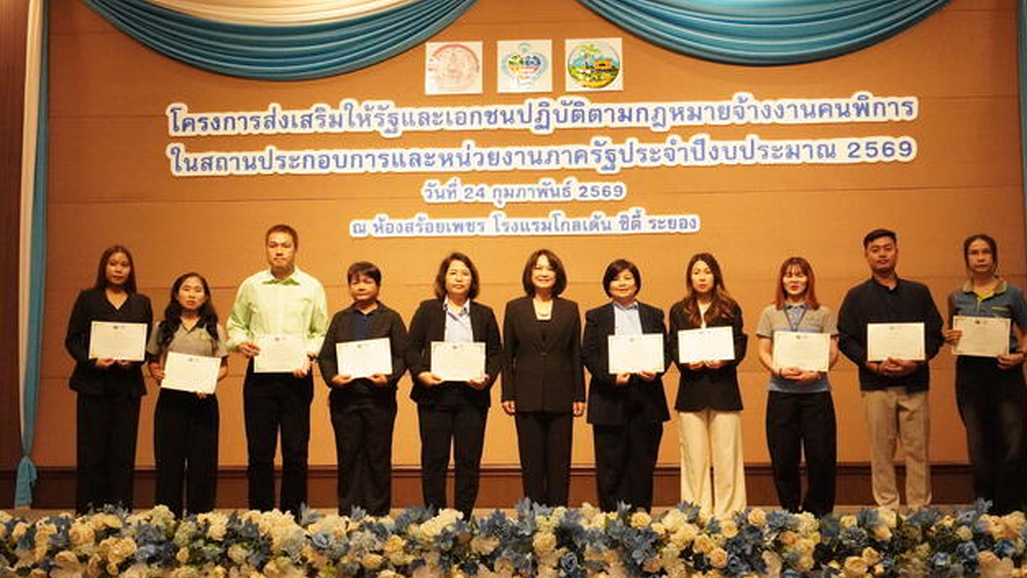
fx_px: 1225
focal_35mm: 45
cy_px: 283
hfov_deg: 45.5
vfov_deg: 26.5
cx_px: 520
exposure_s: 1/400
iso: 10000
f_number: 6.3
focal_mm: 28
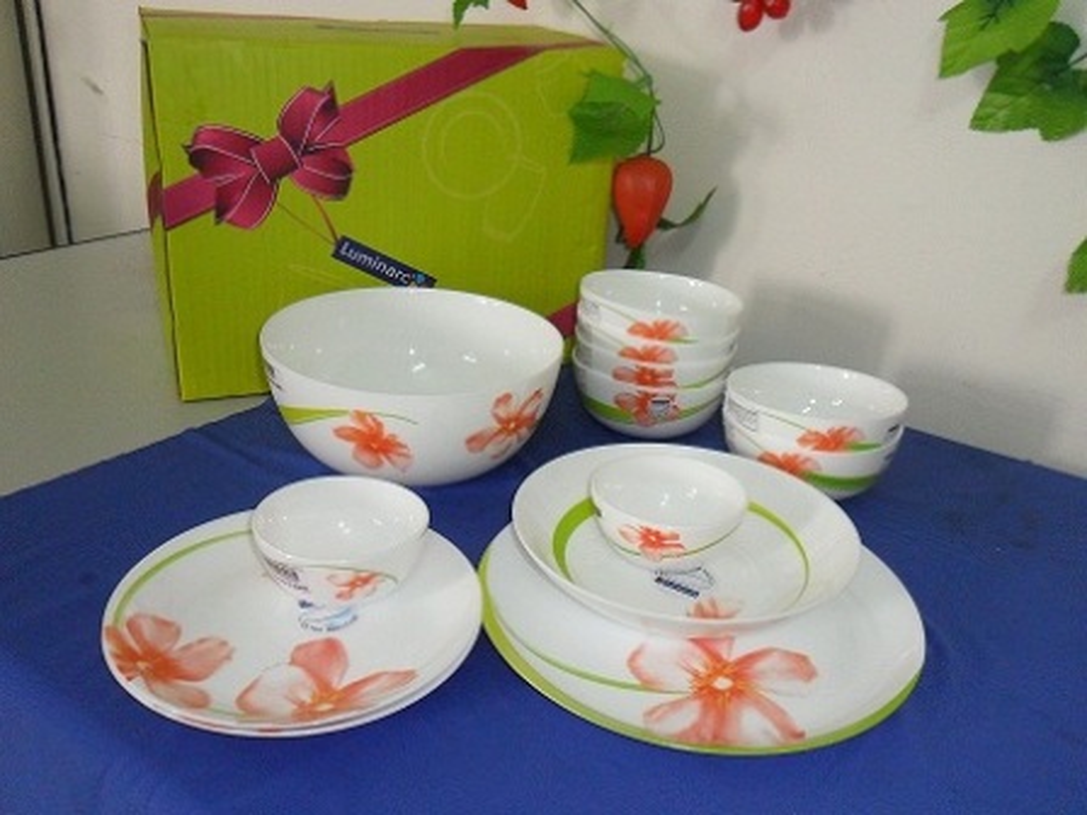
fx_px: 1005
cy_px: 408
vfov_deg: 44.2
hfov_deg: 56.8
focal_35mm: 32
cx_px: 544
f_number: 3.7
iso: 240
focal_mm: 5.7
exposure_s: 1/45
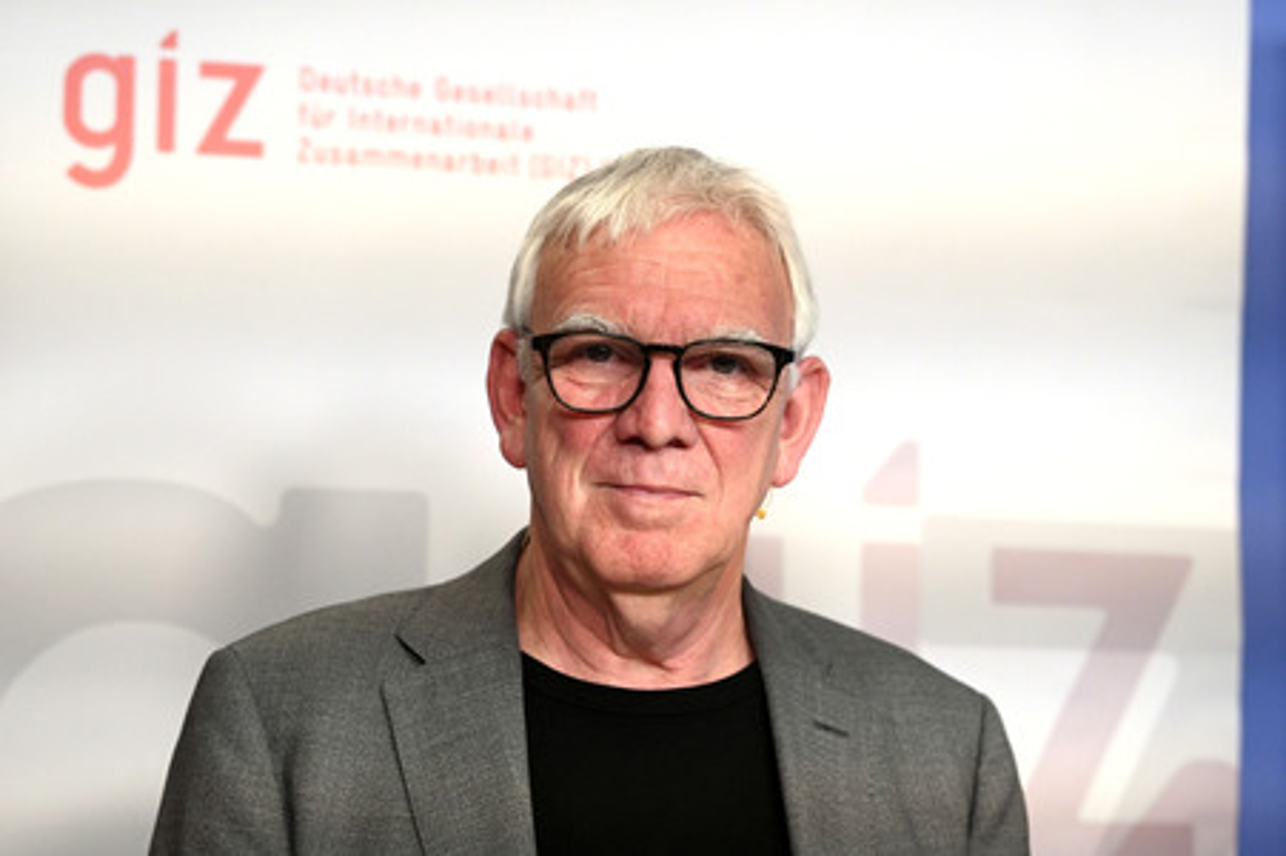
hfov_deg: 24.8
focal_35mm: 82
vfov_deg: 16.6
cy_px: 428
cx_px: 643
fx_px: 2927
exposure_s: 1/2000
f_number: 4
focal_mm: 82
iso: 4000
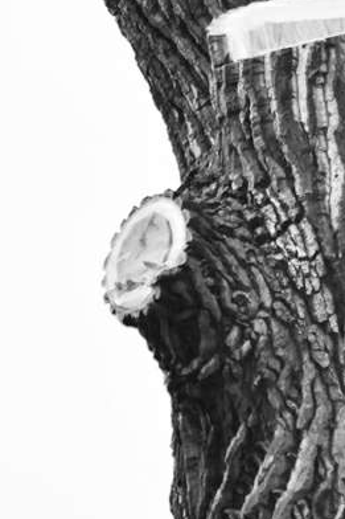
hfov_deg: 2.2
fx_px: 8913
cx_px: 305
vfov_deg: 3.3
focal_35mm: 620
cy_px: -120
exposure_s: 1/2500
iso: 800
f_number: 5
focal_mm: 135
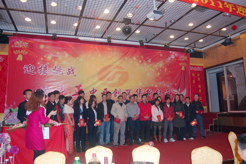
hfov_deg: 67.4
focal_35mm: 27
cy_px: 82
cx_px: 123
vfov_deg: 47.8
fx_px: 184
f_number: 4
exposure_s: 1/60
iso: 800
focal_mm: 18
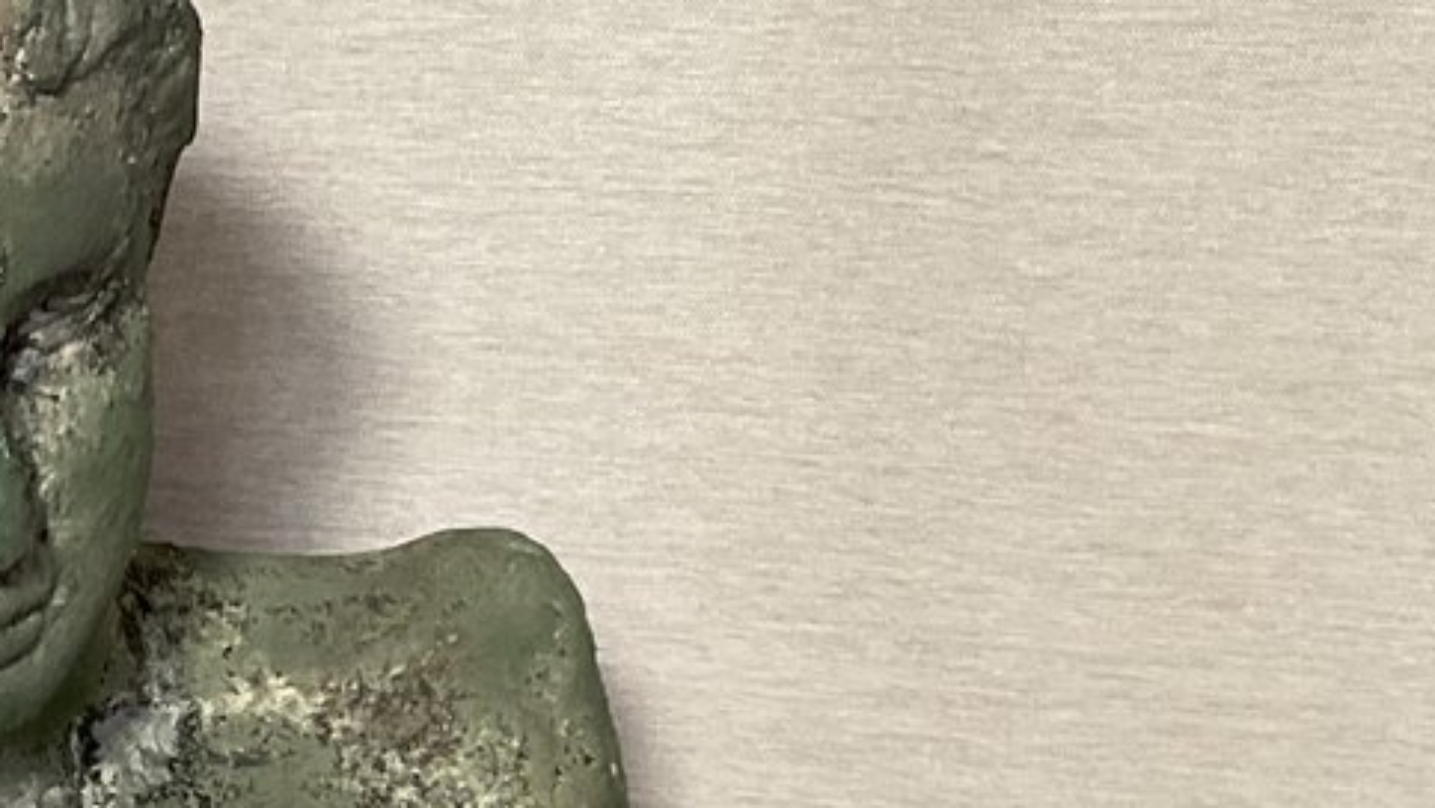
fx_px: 3768
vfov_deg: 11.7
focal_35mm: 99
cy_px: 1190
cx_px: 43
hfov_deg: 20.9
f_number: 1.8
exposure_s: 1/60
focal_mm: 3
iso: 100
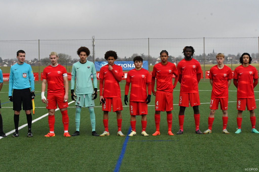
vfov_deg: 13.0
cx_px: 130
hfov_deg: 19.5
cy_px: 86
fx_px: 755
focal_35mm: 105
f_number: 13
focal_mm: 70
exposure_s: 1/2500
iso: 3200
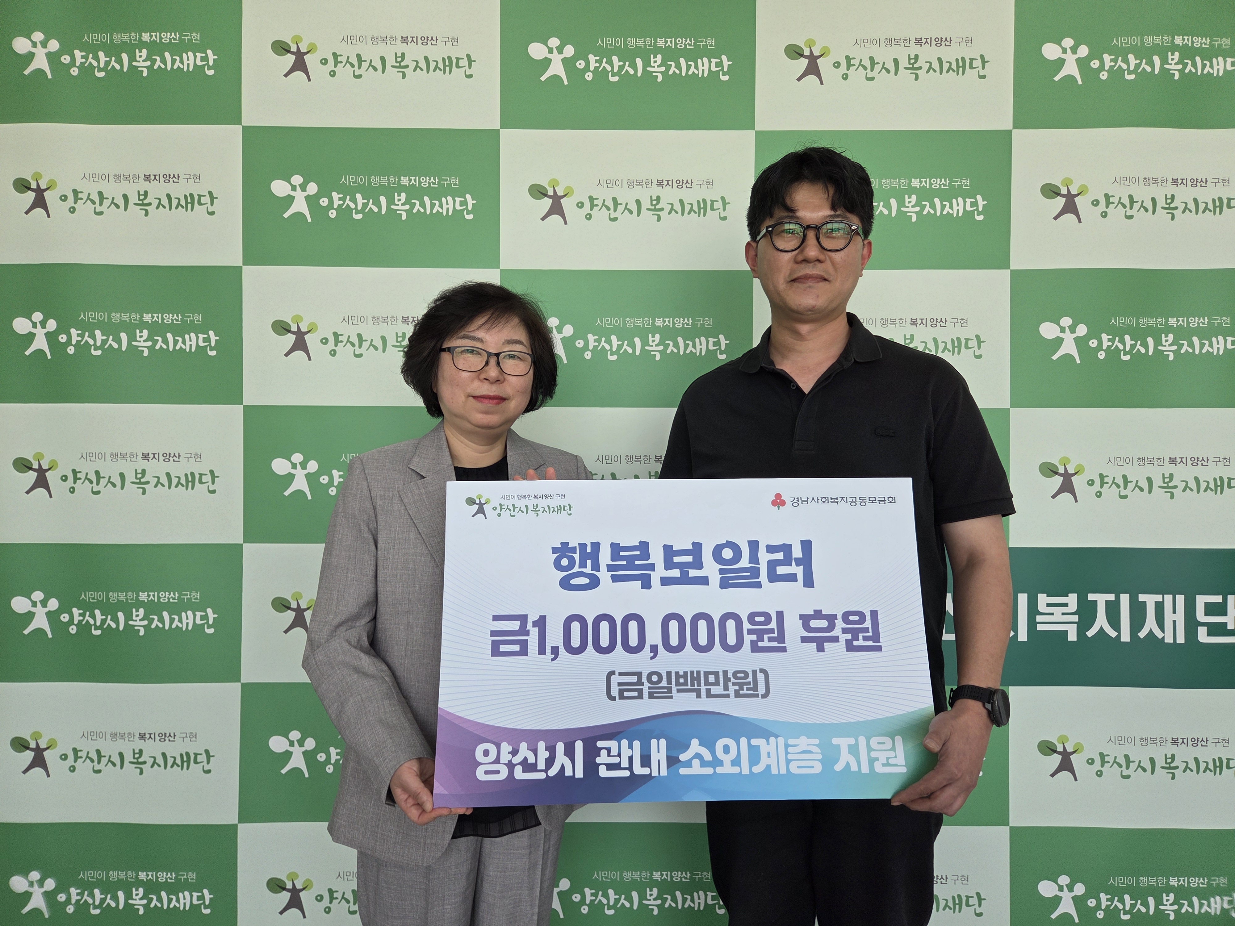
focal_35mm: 23
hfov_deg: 73.9
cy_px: 463
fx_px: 821
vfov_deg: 58.9
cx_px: 618
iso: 32
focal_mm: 5.4
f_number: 1.8
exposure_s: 1/120
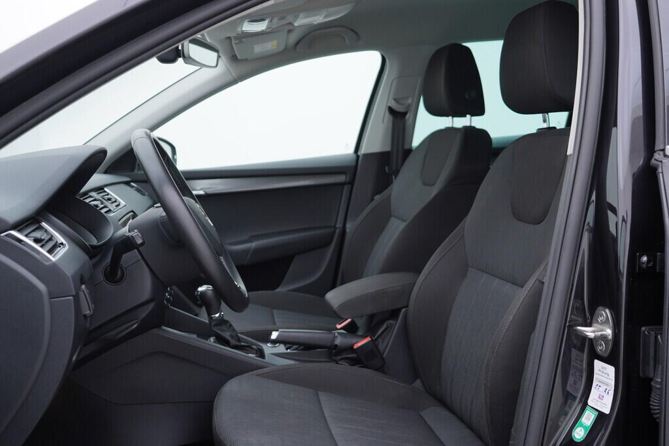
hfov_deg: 53.1
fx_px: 669
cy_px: 223
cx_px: 334
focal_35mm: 36
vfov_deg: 36.9
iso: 125
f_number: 3.2
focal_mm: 24
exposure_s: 1/50
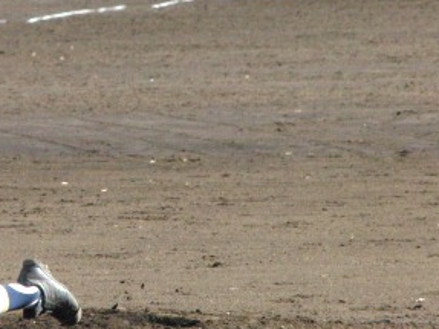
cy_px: 109
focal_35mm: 607
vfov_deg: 2.4
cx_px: 2
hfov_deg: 3.3
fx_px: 7695
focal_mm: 48.1
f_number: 4.5
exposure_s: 1/800
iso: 400
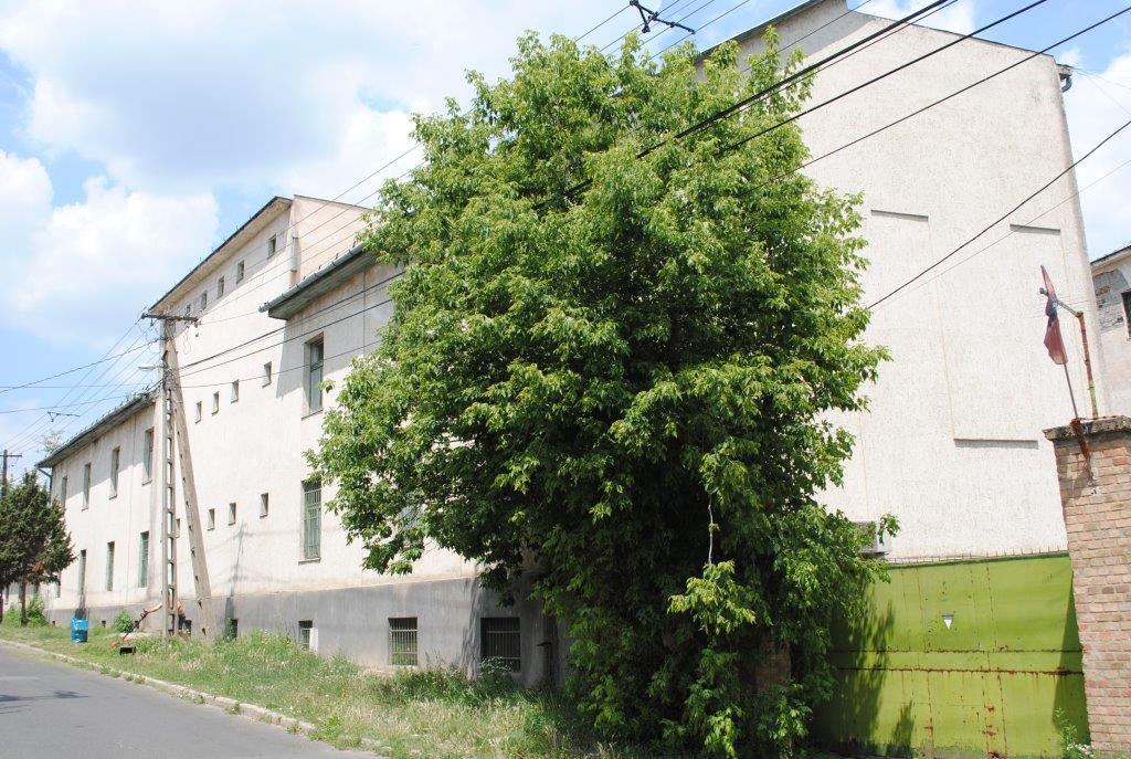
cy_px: 380
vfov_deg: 40.1
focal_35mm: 33
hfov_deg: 57.1
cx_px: 566
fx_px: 1039
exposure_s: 1/200
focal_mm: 22
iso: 100
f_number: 7.1
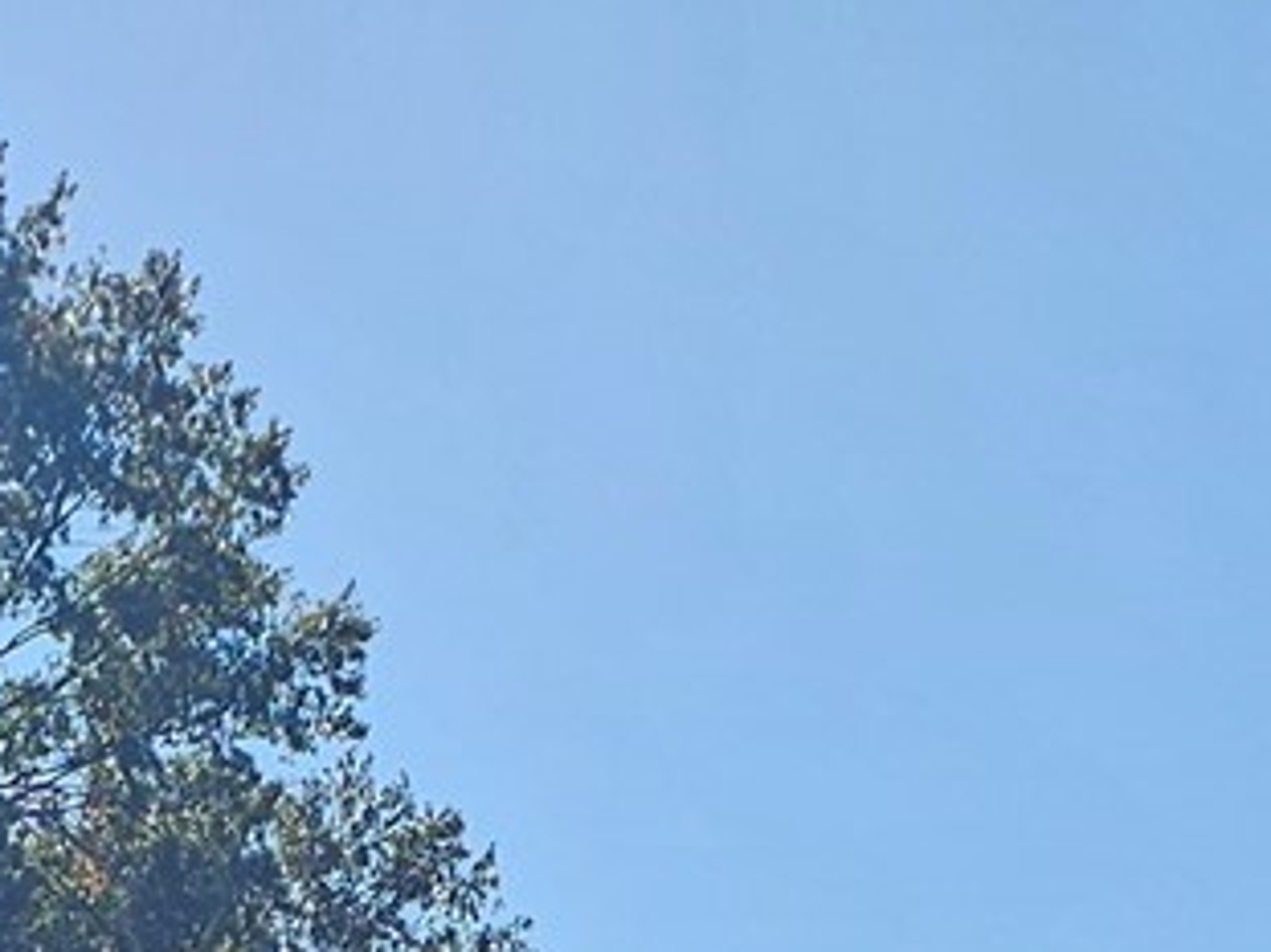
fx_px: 5212
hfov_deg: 13.3
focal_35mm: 142
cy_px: 1990
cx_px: -519
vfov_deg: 9.6
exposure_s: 1/978
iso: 10
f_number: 1.7
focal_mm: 6.3
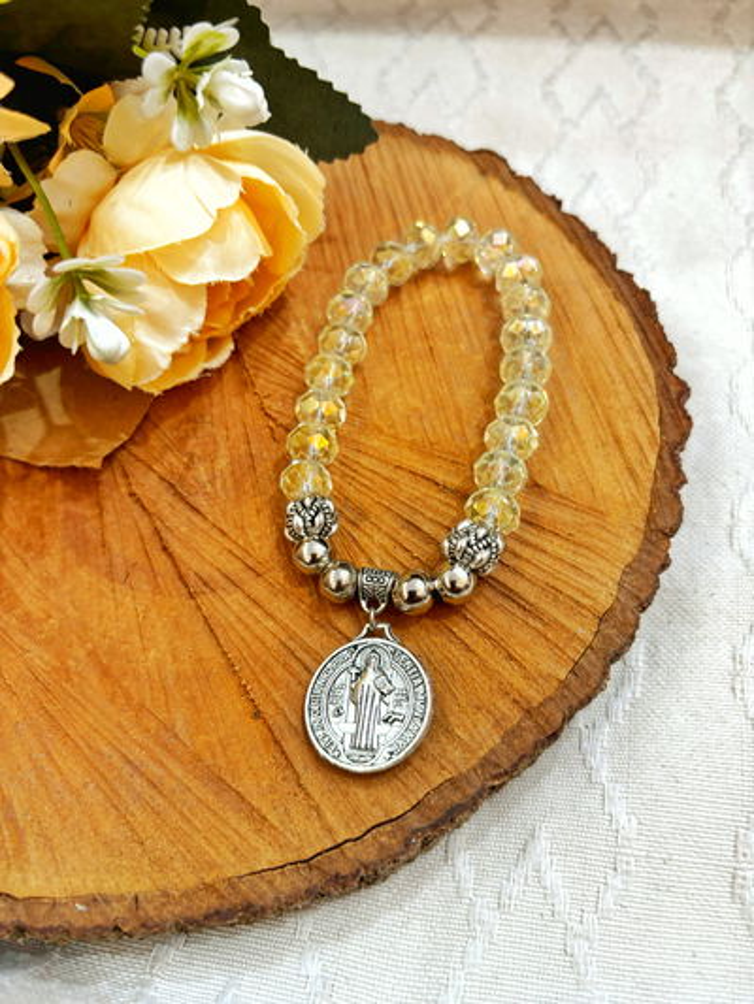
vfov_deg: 67.3
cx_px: 377
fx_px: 755
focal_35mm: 26
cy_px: 502
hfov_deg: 53.1
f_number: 1.6
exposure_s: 1/100
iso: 100
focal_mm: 5.96
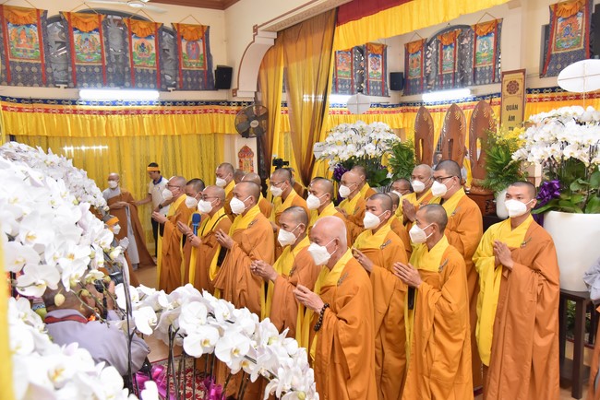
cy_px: 200
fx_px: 500
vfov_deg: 43.6
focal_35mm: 30
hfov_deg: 61.9
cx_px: 300
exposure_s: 1/125
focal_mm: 30
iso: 2000
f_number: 4.5
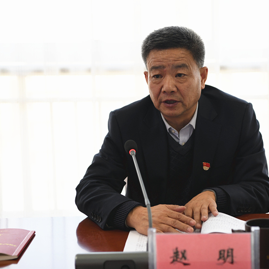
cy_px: 135
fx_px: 791
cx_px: 180
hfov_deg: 19.2
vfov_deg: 19.3
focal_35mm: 90
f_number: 4
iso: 1250
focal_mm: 70
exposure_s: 1/400
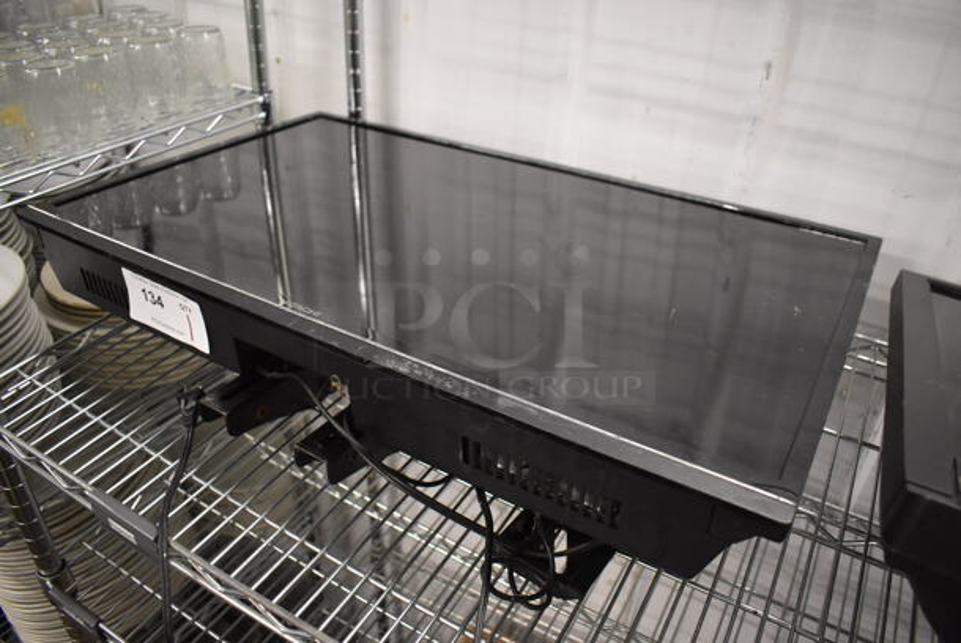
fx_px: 721
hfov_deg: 67.3
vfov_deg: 48.0
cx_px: 480
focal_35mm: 27
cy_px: 322
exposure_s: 1/125
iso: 2000
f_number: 3.5
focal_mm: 18
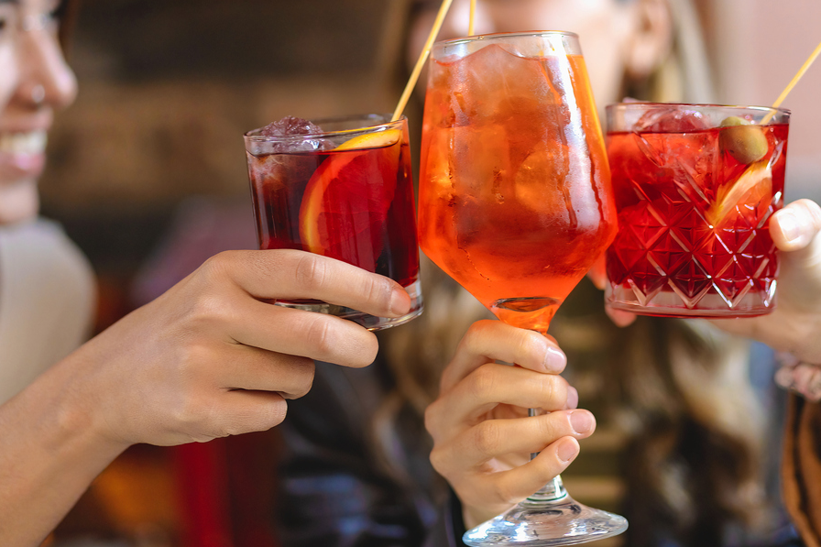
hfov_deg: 26.3
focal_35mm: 77
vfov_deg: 17.7
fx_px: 1756
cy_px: 198
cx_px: 462
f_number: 1.8
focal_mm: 55
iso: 800
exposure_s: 1/160
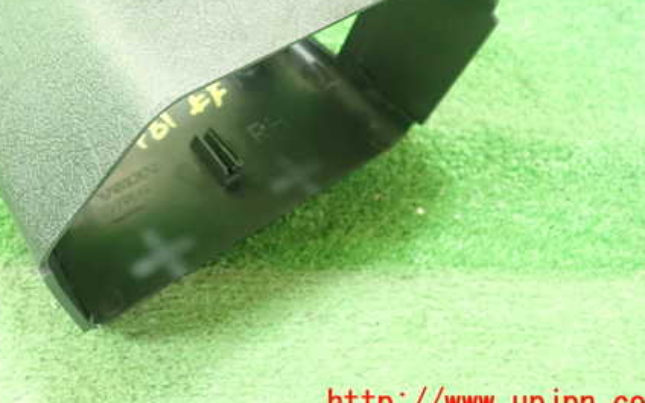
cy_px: 81
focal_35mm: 45
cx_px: 214
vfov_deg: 28.0
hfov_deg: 43.7
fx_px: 791
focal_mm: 5.5
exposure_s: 1/60
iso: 800
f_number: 2.3
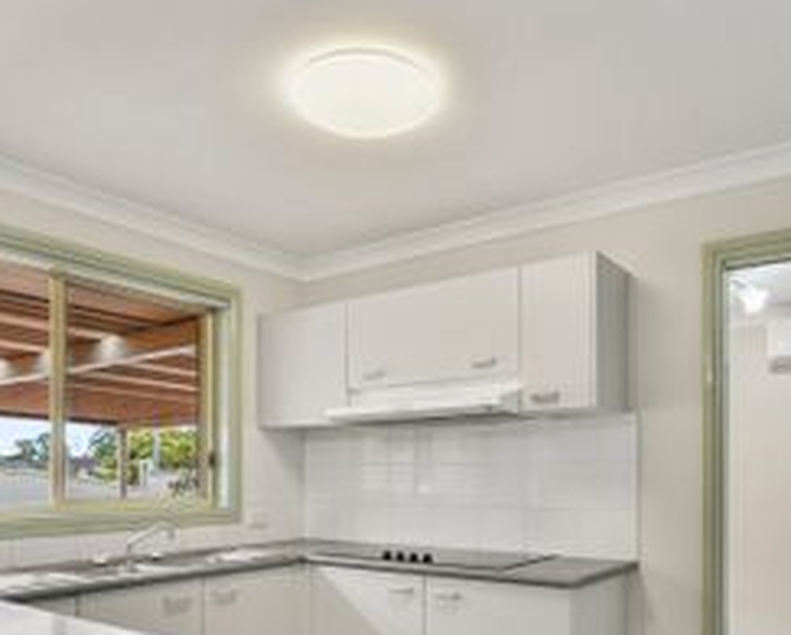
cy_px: 500
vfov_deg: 47.6
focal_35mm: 29
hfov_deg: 60.3
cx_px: 423
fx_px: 680
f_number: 9
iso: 100
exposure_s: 1/6
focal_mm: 16
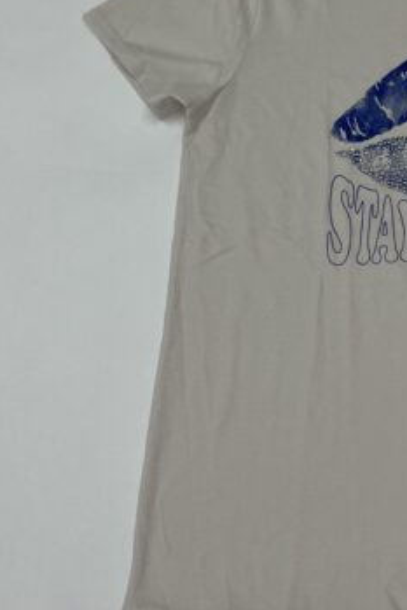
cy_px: 150
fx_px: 1050
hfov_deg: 21.0
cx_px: 437
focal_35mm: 62
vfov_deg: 31.8
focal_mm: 5.1
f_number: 1.6
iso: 64
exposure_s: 1/100
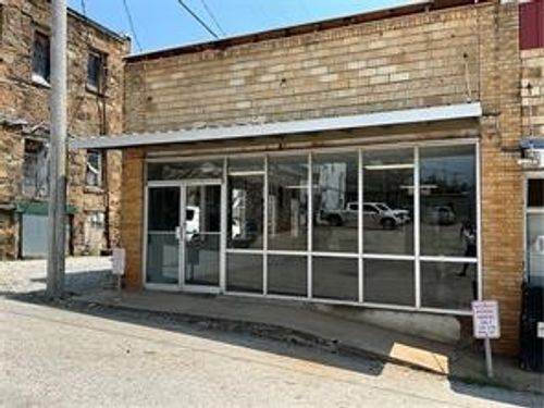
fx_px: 456
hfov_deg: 61.7
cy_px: 204
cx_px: 272
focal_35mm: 29
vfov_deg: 48.2
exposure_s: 1/1168
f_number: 1.8
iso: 25
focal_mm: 3
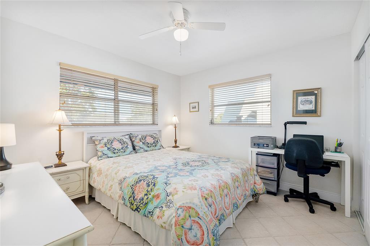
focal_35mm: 15
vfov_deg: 77.3
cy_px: 123
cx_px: 185
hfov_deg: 100.4
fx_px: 154
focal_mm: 10
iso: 800
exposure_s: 1/125
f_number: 8
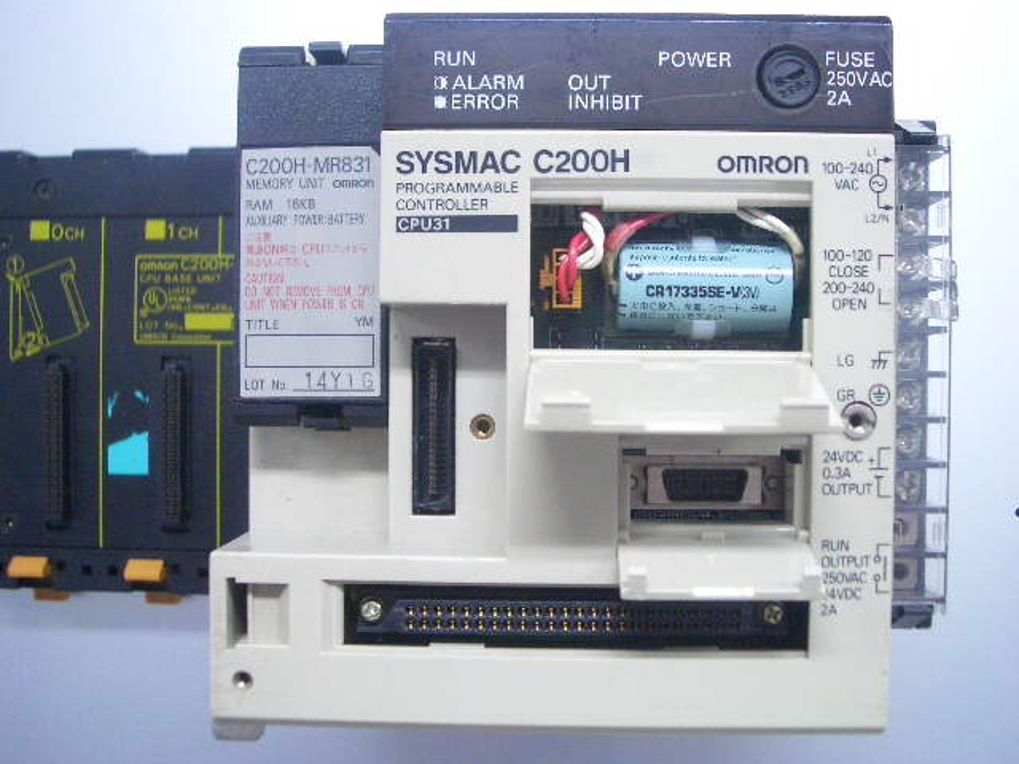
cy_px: 382
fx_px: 1207
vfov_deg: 35.1
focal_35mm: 41
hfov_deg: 45.8
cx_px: 510
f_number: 2.8
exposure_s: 1/40
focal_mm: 6.8
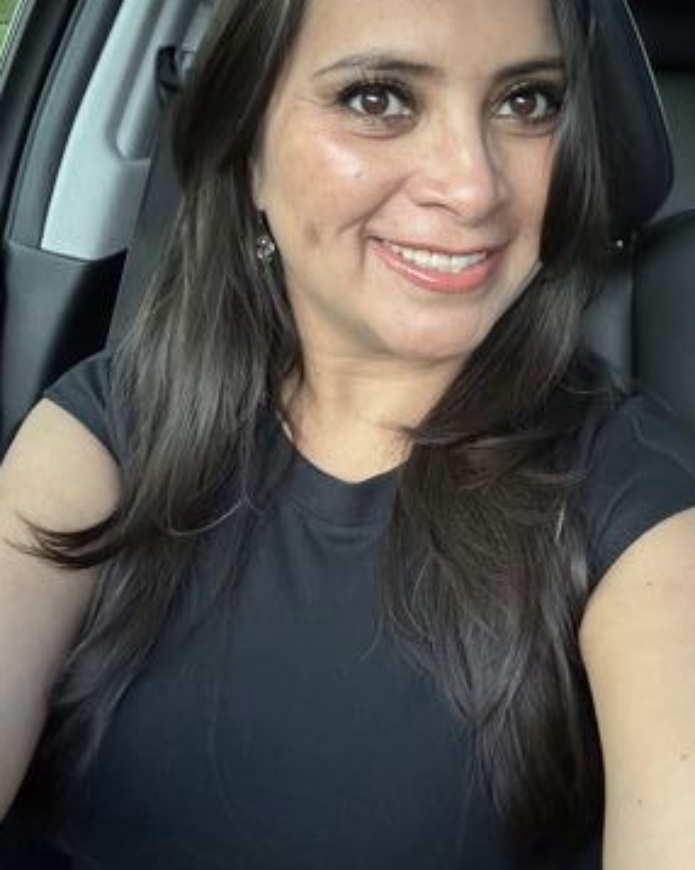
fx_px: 926
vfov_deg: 50.1
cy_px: 362
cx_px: 384
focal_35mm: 36
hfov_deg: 41.1
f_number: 1.9
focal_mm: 2.69
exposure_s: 1/60
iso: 200
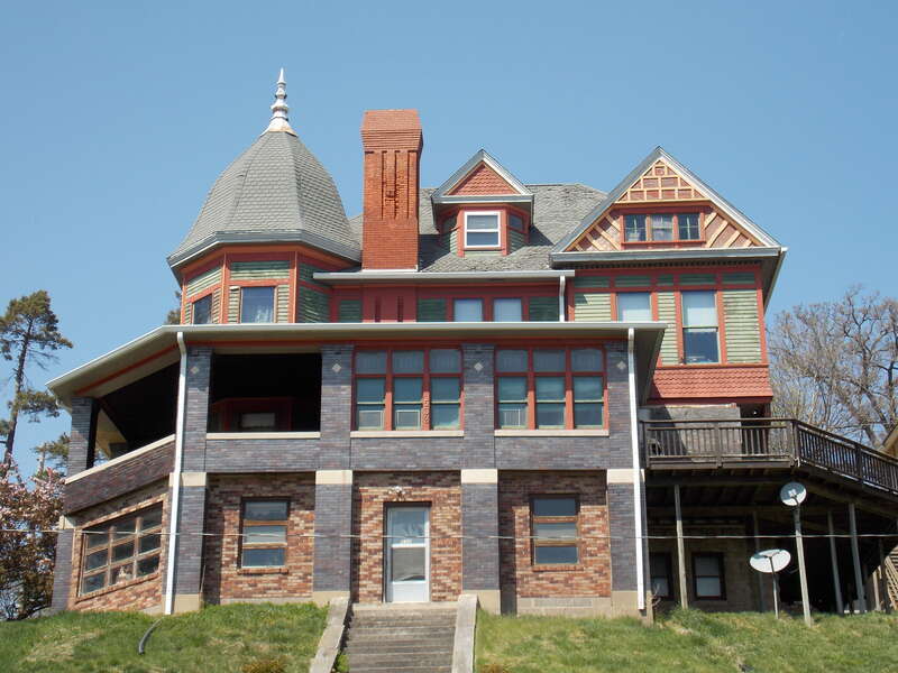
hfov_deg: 32.7
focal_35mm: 59
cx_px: 449
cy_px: 336
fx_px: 1531
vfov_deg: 24.8
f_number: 4
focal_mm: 10.5
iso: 80
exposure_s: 1/400
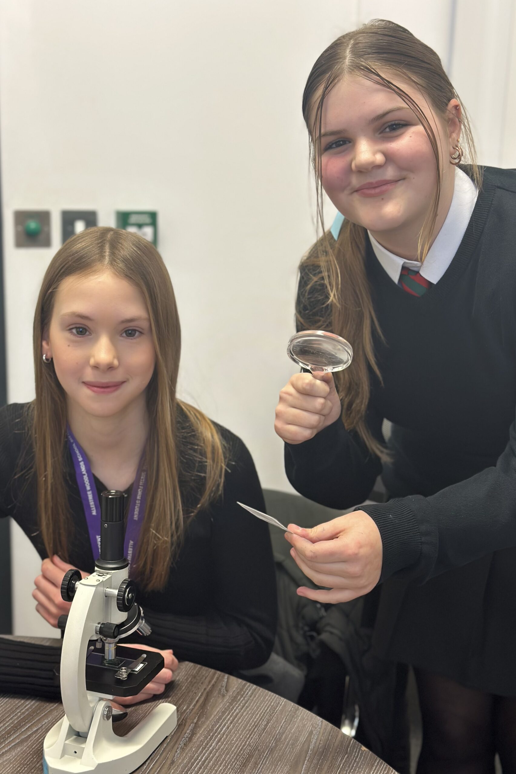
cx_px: 257
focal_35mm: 50
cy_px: 387
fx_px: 1075
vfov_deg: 39.6
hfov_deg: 27.0
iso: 125
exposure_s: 1/50
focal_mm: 6.86
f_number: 1.78
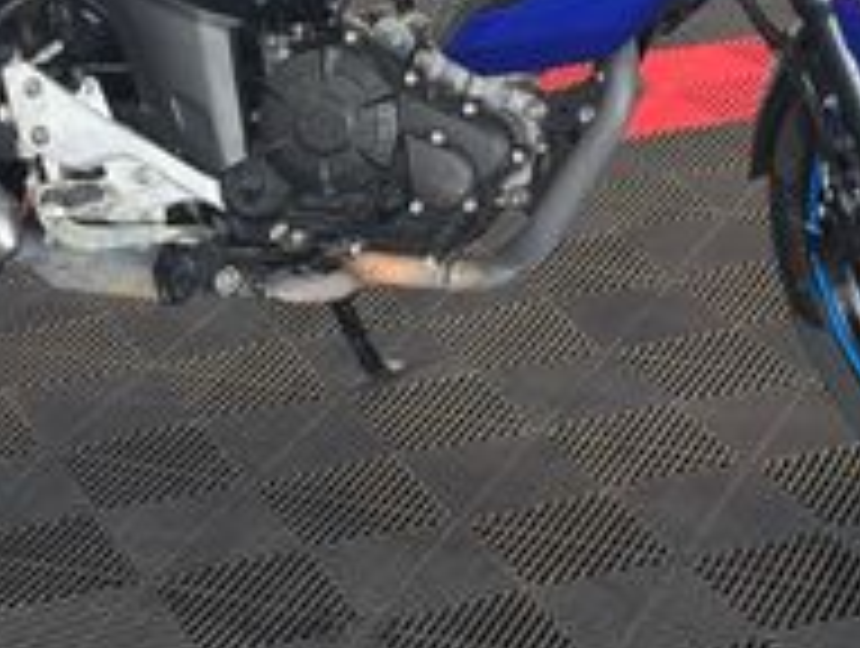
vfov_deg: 11.4
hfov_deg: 15.4
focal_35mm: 128
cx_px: 374
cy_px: -94
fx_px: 3186
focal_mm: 5.96
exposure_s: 1/60
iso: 40
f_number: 1.6
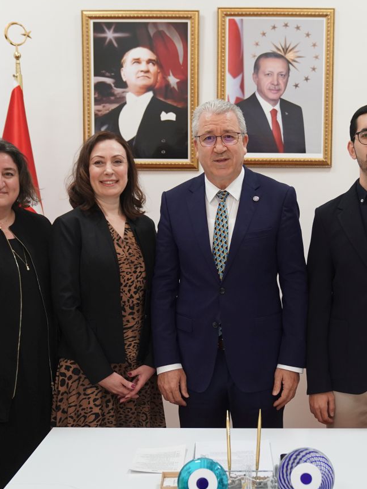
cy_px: 266
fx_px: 777
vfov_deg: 34.9
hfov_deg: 26.4
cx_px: 239
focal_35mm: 55
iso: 1600
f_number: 3.2
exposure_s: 1/125
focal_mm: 33
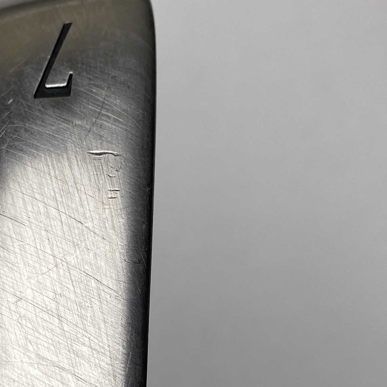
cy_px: 327
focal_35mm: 68
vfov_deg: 24.8
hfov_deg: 24.9
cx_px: 68
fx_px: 860
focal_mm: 4.25
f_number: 1.8
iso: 32
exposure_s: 1/576
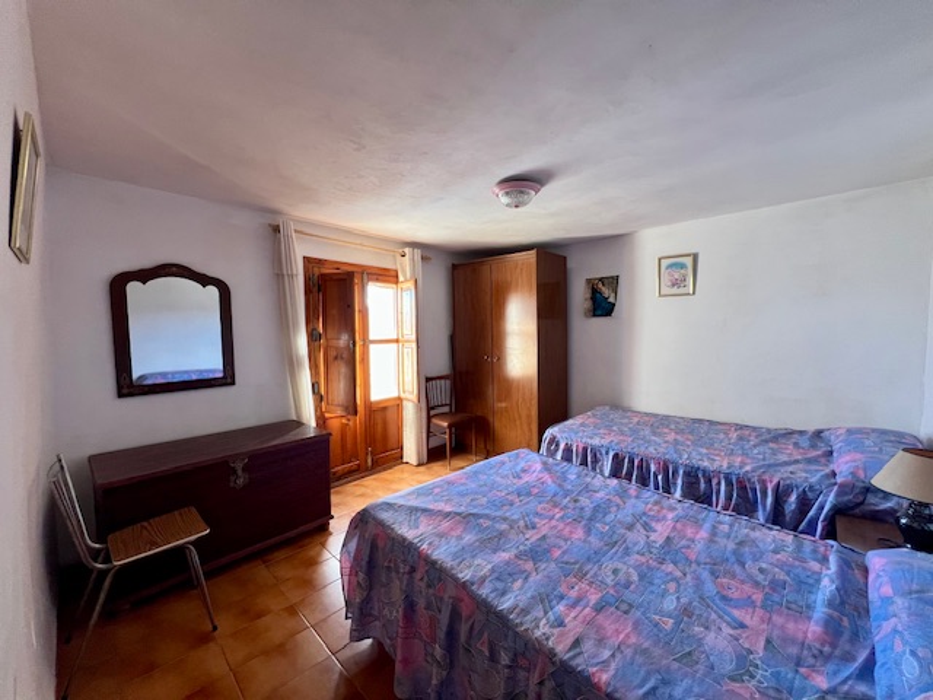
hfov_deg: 106.2
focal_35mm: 13
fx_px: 350
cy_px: 350
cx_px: 466
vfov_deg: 89.9
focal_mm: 1.57
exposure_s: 1/99
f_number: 1.8
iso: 100
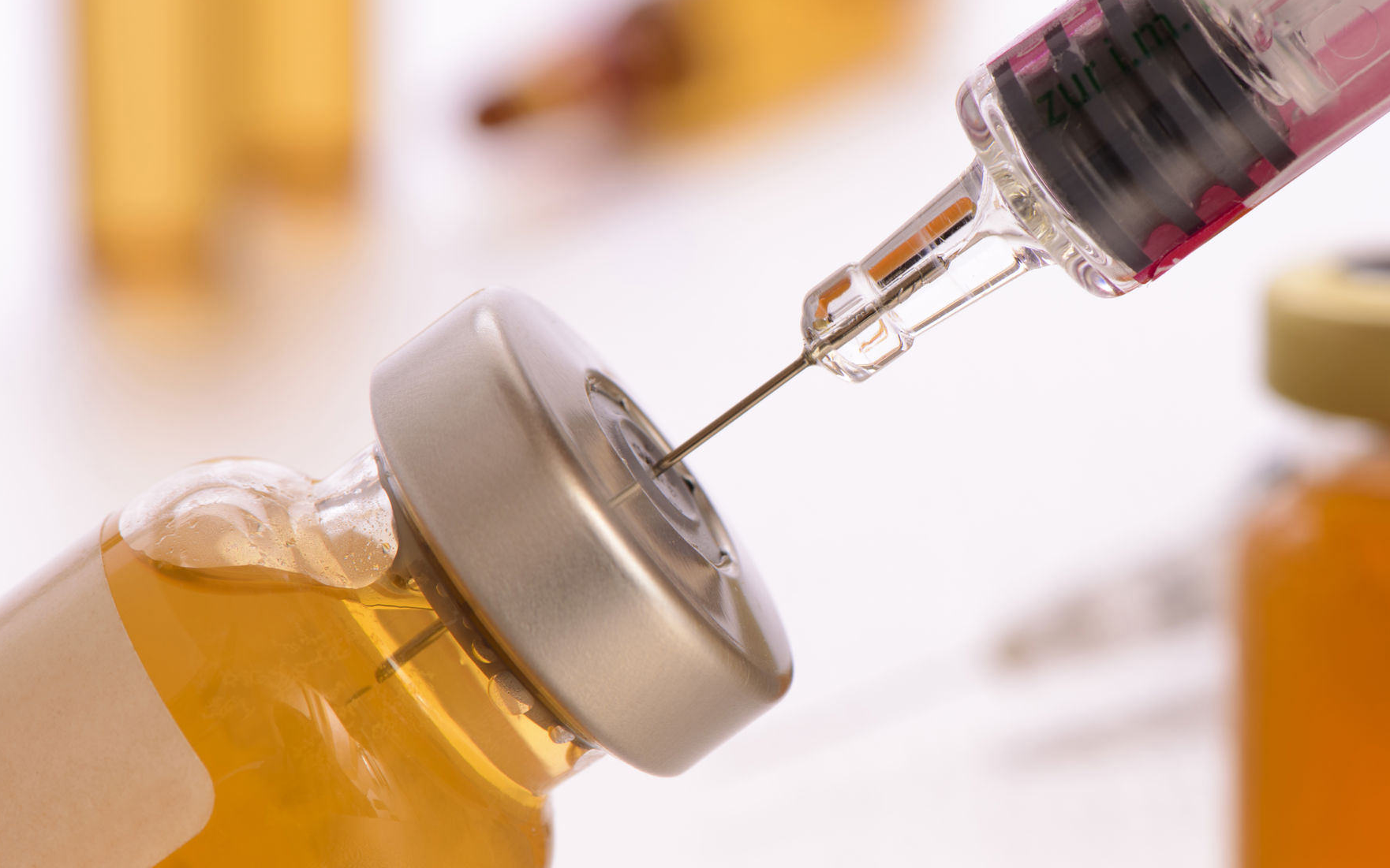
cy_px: 480
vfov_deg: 8.3
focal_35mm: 158
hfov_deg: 13.2
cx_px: 940
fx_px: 5985
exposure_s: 1/100
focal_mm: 105
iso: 80
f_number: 16
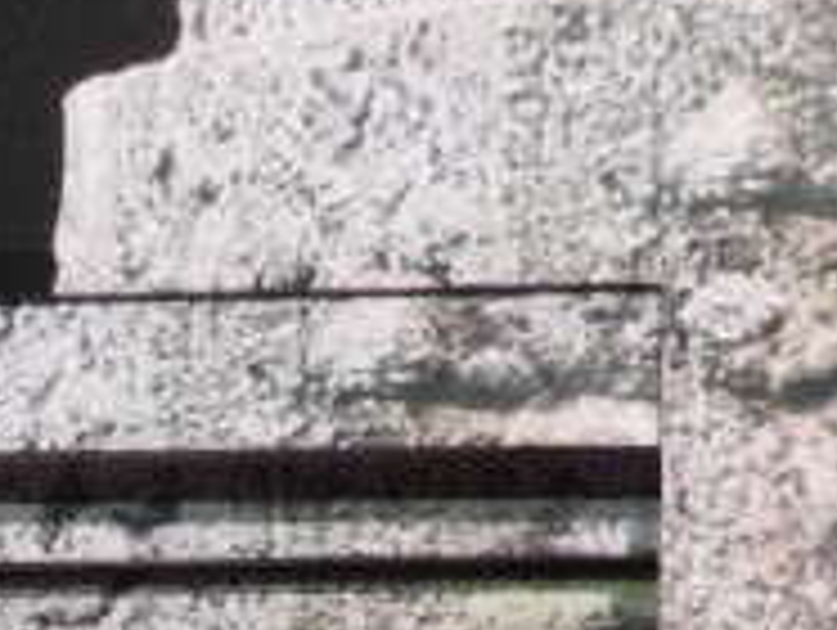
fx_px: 18715
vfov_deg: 1.9
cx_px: -459
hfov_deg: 2.6
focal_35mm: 773
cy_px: 1282
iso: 800
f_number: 5.3
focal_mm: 32.2
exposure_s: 1/8
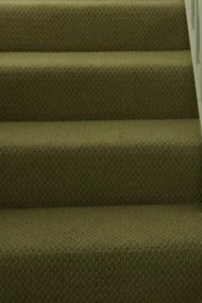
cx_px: 204
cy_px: -23
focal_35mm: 70
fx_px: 588
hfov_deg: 18.9
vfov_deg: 26.7
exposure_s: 1/500
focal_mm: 18
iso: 220
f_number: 8
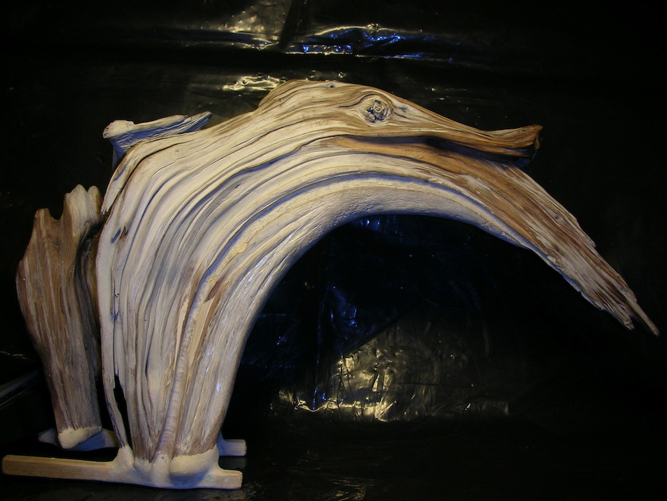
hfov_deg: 52.6
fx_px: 674
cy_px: 250
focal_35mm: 35
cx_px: 334
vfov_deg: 40.7
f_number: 3
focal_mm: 5.8
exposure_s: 1/30
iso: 50
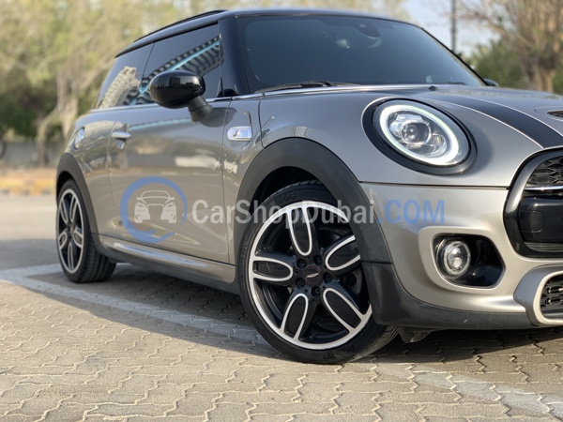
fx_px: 846
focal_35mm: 52
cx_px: 282
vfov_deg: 28.0
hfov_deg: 36.8
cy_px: 211
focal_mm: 6
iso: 16
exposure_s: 1/122
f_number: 2.4
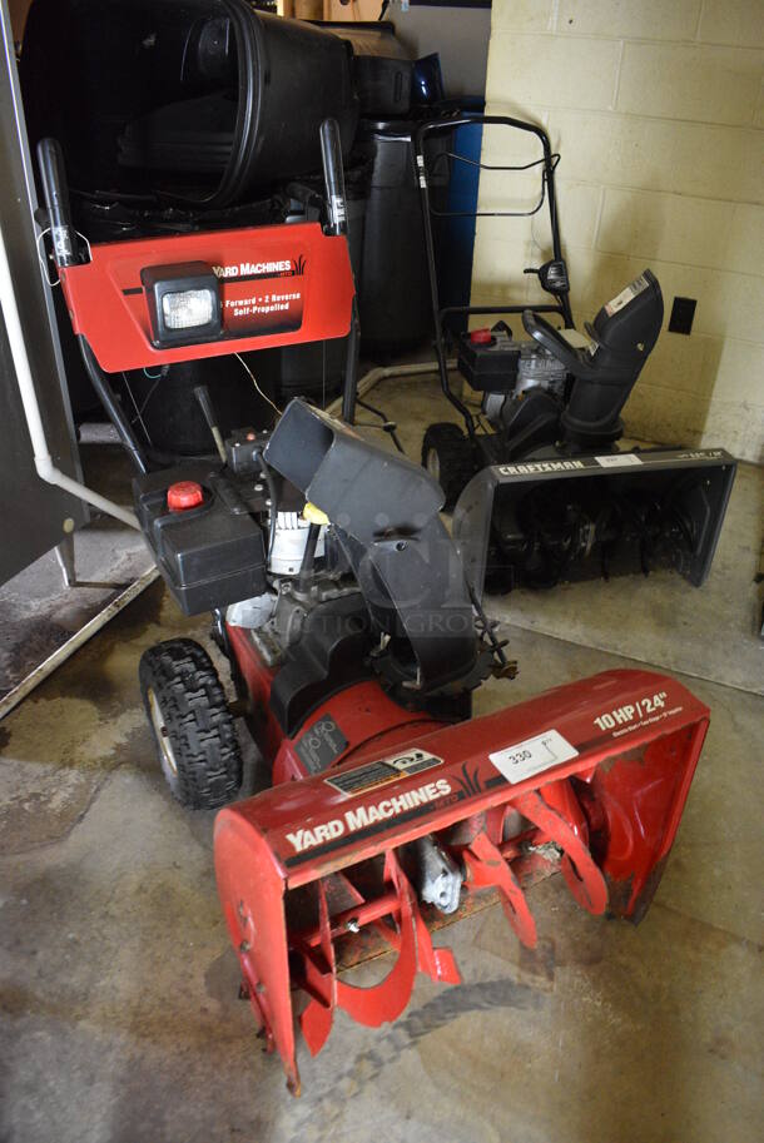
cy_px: 572
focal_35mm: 27
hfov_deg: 48.0
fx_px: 858
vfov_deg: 67.3
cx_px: 382
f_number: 3.5
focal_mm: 18
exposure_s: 1/30
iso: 3200
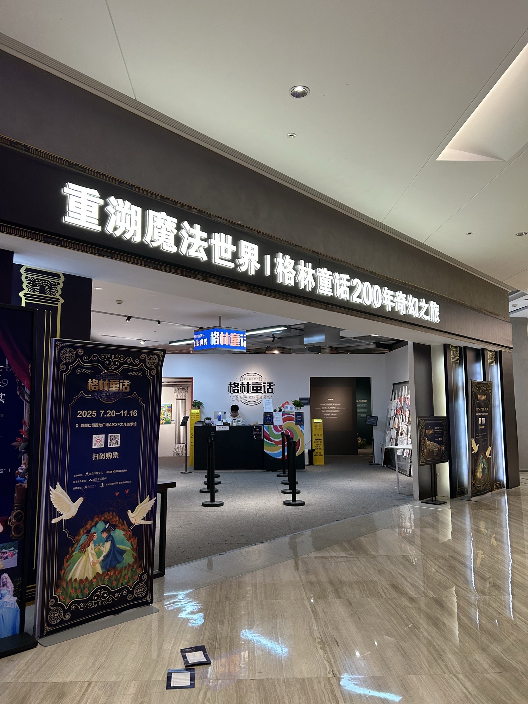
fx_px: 529
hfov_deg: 53.1
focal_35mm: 26
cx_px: 264
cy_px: 352
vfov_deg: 67.3
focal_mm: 5.7
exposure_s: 1/100
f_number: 1.5
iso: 100
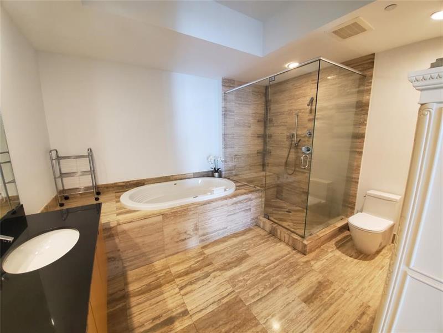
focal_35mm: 13
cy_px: 166
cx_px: 222
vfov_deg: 89.9
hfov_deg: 106.2
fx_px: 166
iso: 500
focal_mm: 1.8
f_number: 2.2
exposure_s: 1/39
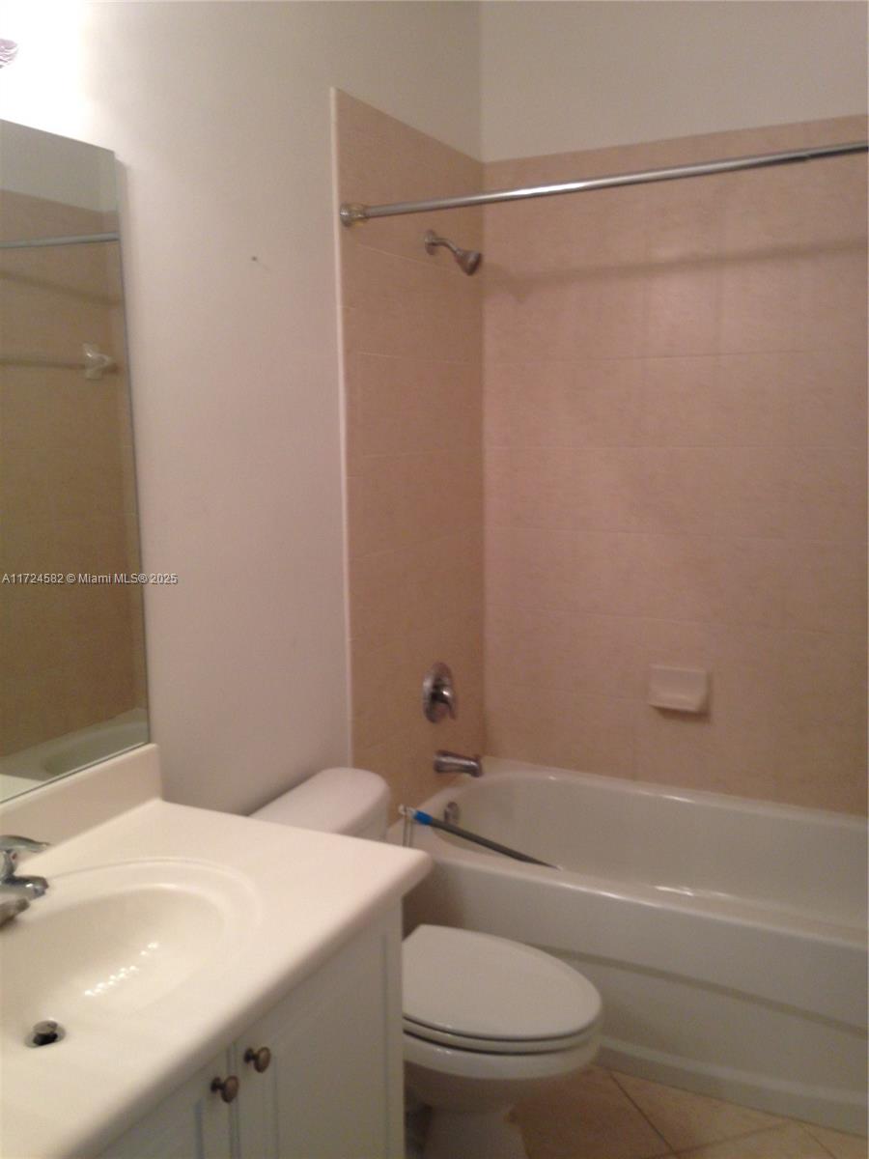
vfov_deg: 55.4
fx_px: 1105
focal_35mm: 33
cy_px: 580
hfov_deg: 42.9
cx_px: 434
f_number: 2.4
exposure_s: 1/20
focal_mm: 4.12
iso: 64
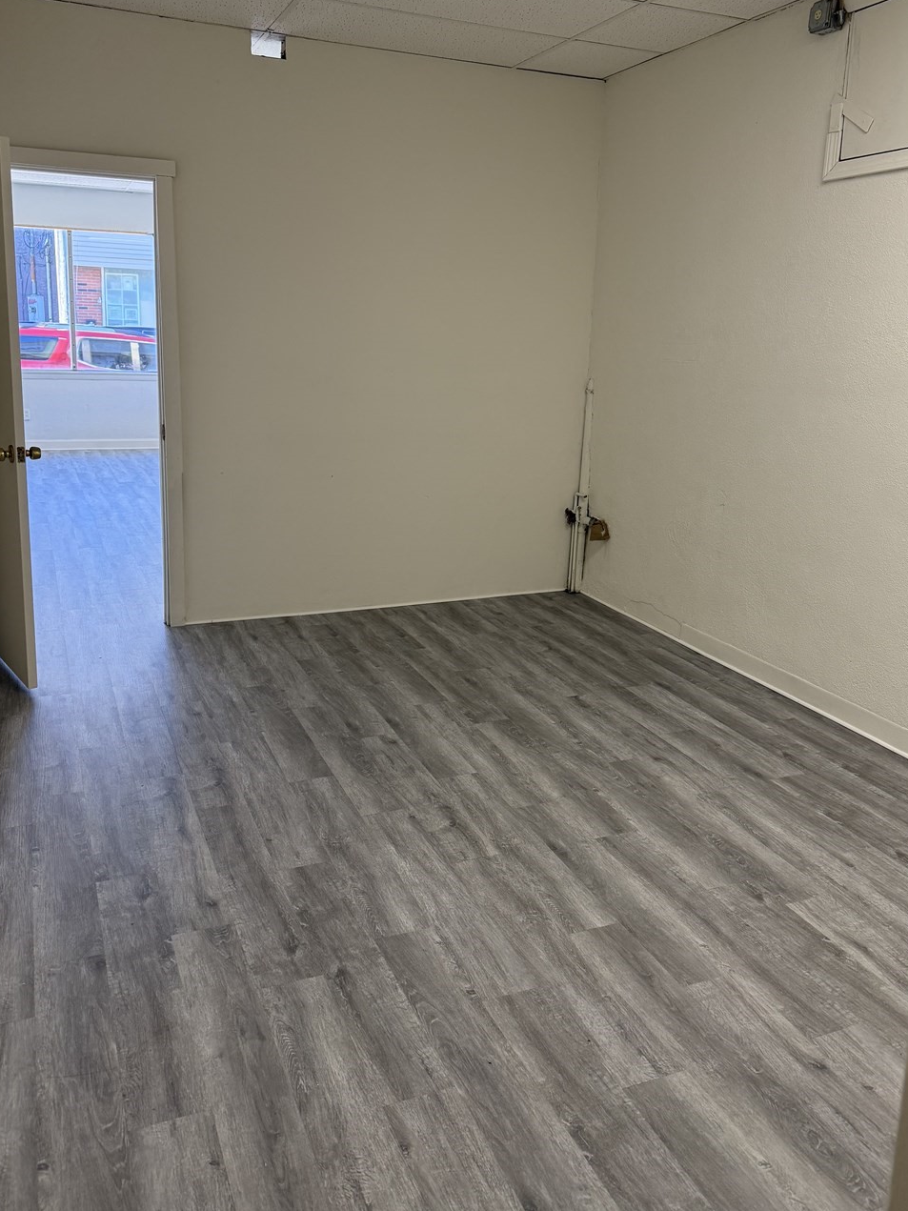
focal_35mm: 29
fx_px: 1014
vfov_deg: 61.5
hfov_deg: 48.2
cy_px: 529
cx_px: 494
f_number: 1.78
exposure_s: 1/123
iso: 160
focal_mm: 6.76
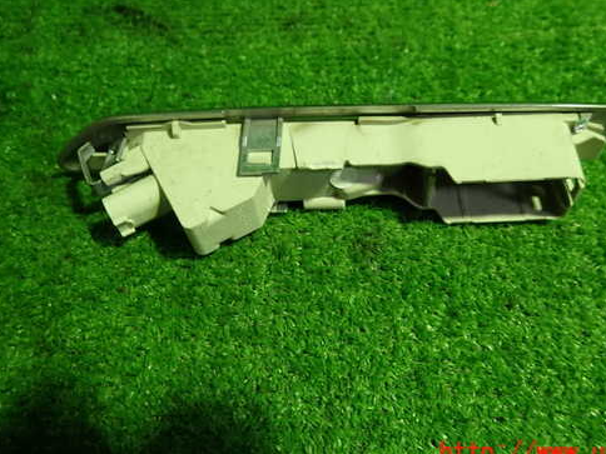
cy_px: 188
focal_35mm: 31
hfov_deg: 58.1
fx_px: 543
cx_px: 347
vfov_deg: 45.3
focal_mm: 4.5
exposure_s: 1/40
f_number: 2
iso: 200
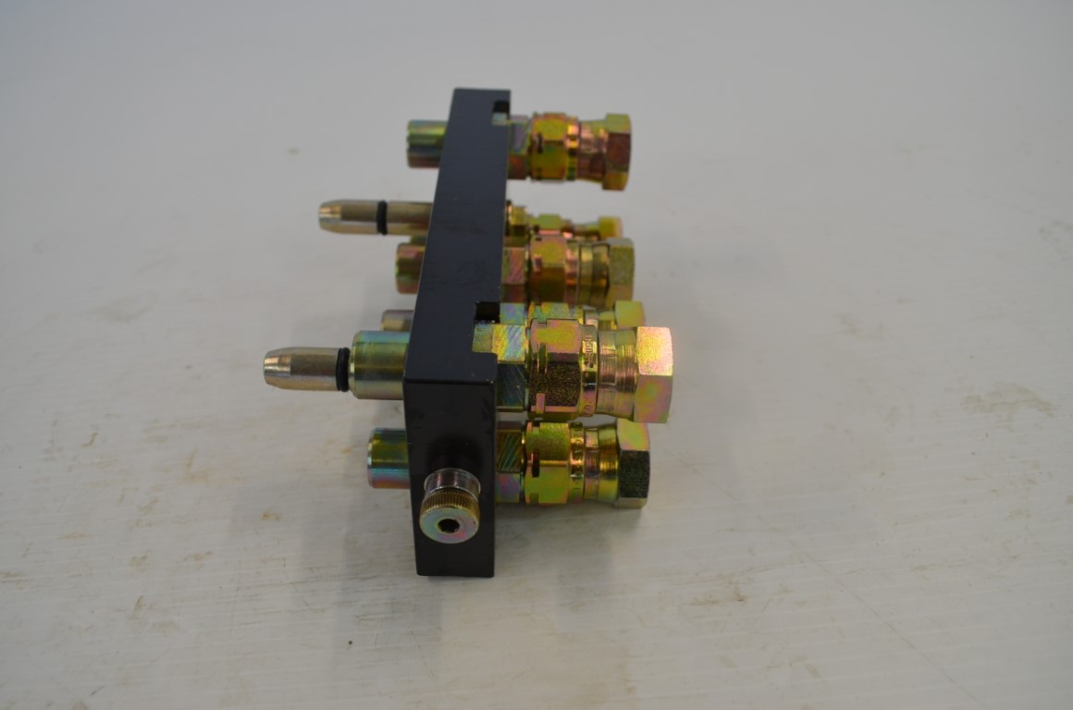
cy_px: 355
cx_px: 536
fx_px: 981
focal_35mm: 33
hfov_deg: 57.3
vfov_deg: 39.8
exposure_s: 1/125
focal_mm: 22
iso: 400
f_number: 5.6
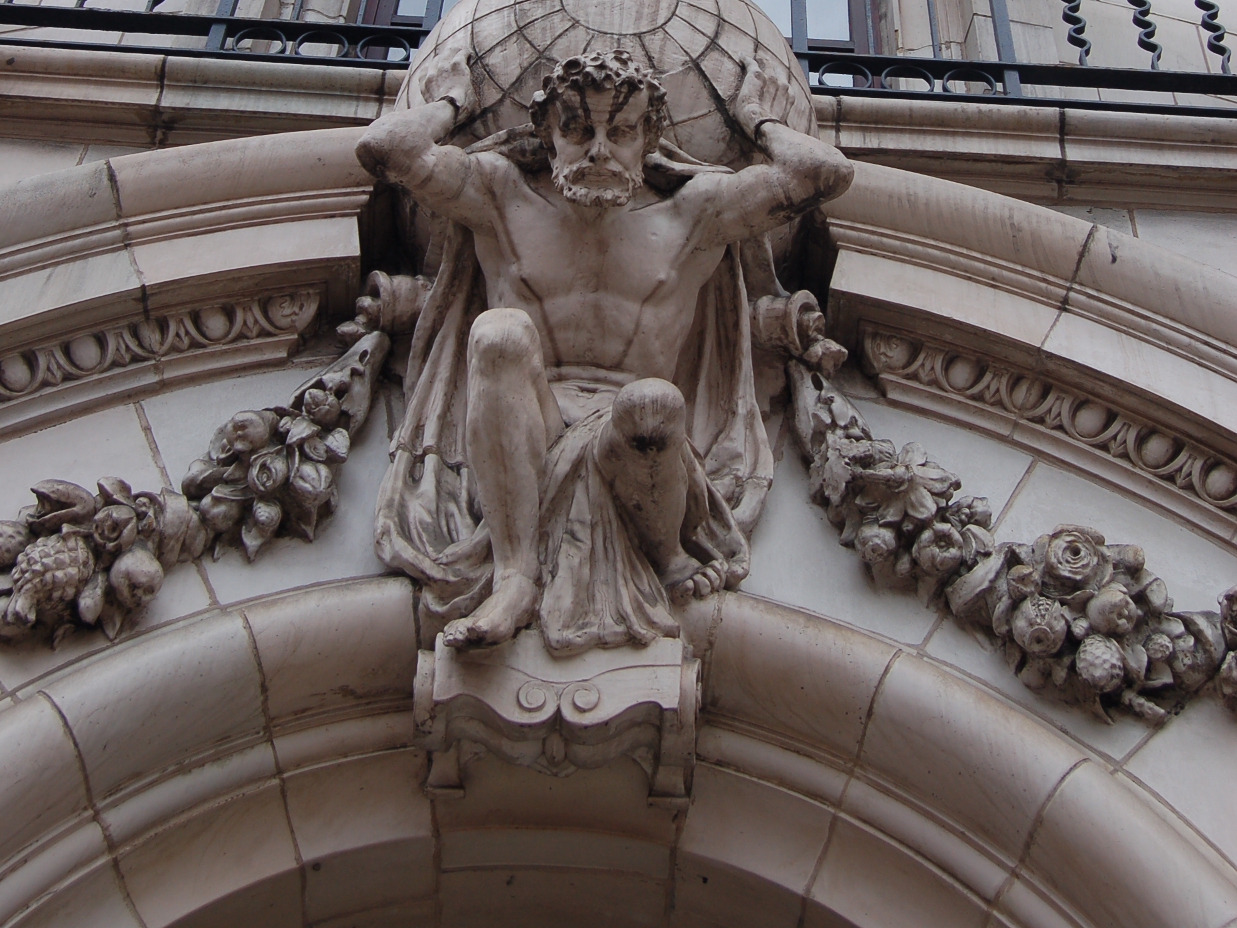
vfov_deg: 21.6
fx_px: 2359
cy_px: 27
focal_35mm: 66
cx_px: 610
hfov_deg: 29.4
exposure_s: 1/125
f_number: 5.6
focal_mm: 30
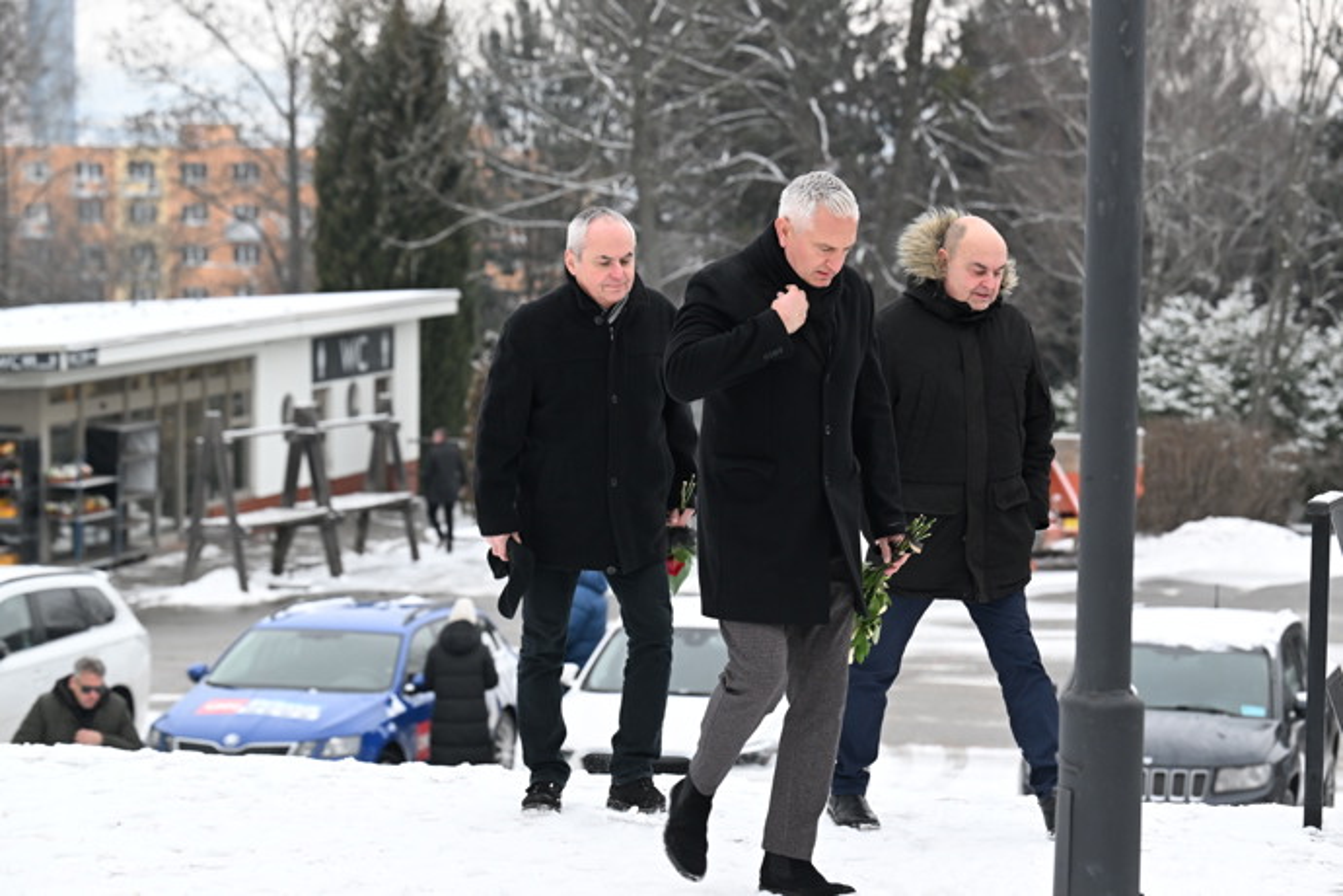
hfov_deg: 19.6
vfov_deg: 13.2
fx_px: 3879
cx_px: 672
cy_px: 448
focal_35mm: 104
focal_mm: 104
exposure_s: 1/400
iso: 2000
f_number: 5
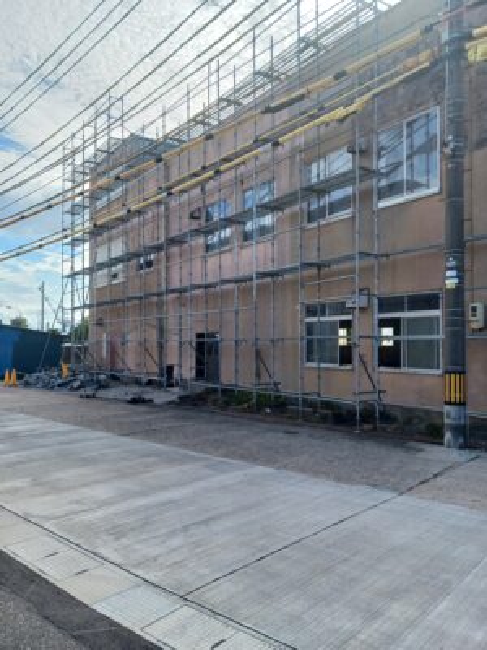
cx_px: 244
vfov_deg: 65.3
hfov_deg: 51.4
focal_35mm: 27
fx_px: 506
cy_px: 325
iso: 20
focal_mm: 4
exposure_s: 1/230
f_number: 1.8
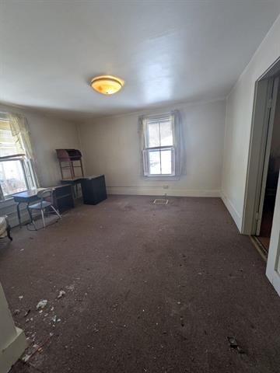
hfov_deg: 85.7
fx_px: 151
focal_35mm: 14
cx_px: 140
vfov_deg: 102.1
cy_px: 186
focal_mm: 1.83
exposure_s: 1/120
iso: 68
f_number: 2.2
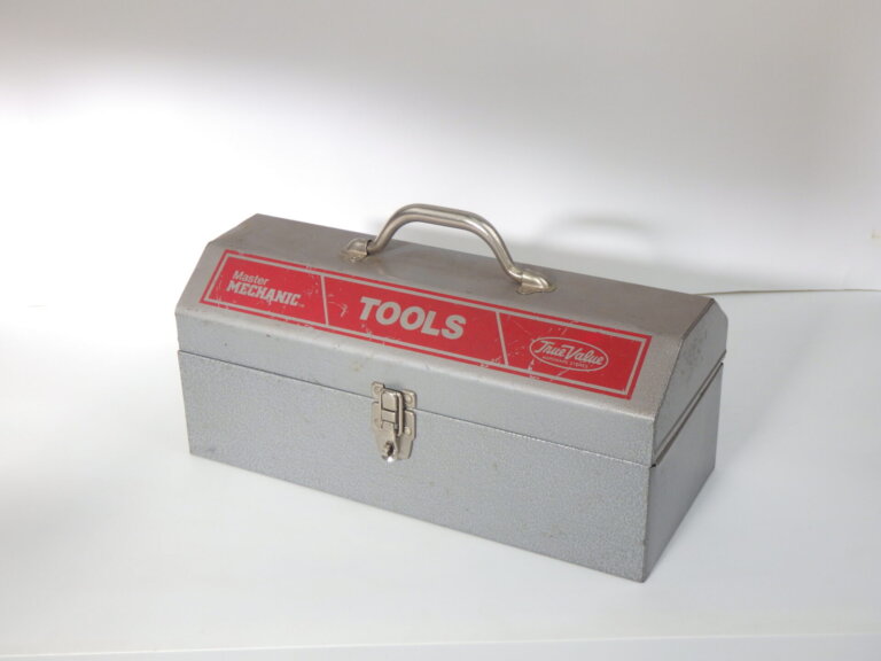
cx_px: 440
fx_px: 1298
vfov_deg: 28.6
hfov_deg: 37.5
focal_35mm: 51
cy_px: 330
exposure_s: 1/125
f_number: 4.4
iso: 125
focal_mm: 9.1
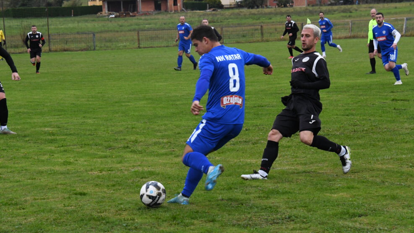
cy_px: 93
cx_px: 201
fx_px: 1647
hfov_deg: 14.3
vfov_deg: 8.1
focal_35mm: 150
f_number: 8
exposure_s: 1/1000
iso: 3200
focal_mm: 92
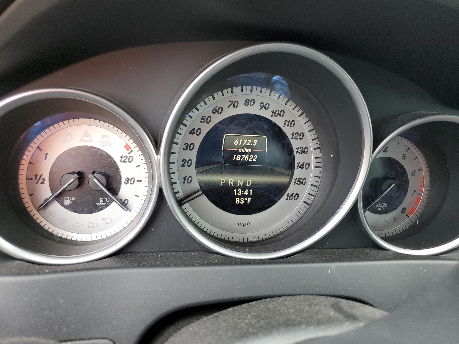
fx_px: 345
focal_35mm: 26
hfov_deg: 67.3
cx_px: 230
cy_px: 172
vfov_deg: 53.1
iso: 97
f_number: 1.5
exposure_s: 1/120
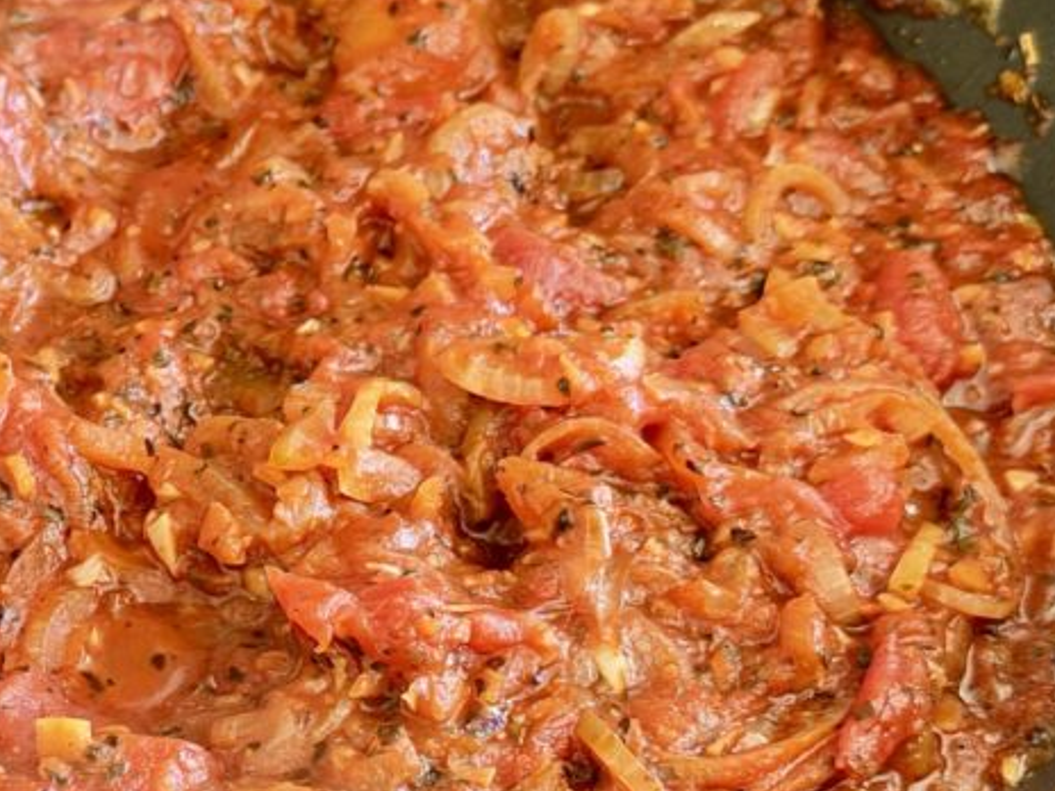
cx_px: 14
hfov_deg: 18.1
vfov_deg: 14.0
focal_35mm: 106
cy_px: 482
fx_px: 3231
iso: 800
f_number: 1.78
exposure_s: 1/20
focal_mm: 6.76
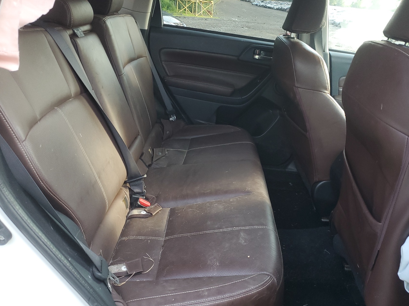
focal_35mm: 31
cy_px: 142
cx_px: 231
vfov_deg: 45.4
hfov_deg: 58.2
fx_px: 366
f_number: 1.5
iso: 85
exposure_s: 1/120
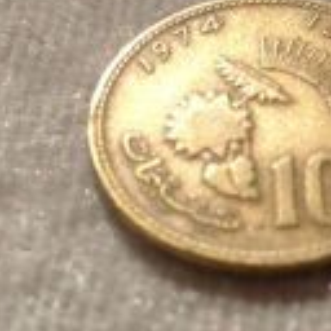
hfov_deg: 14.9
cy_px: 136
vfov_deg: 15.0
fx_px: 1255
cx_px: 259
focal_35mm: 116
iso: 50
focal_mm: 4.28
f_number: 2.4
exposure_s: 1/6061
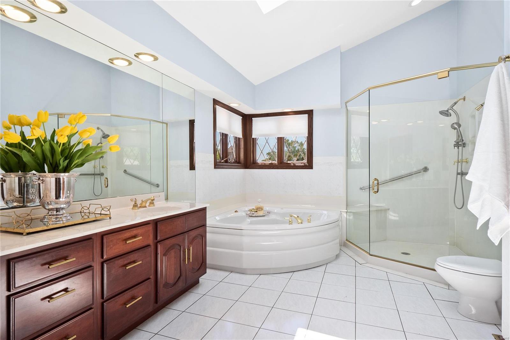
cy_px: 170
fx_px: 255
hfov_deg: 90.0
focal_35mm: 18
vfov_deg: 67.4
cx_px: 255
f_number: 8
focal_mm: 9
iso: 400
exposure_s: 1/50
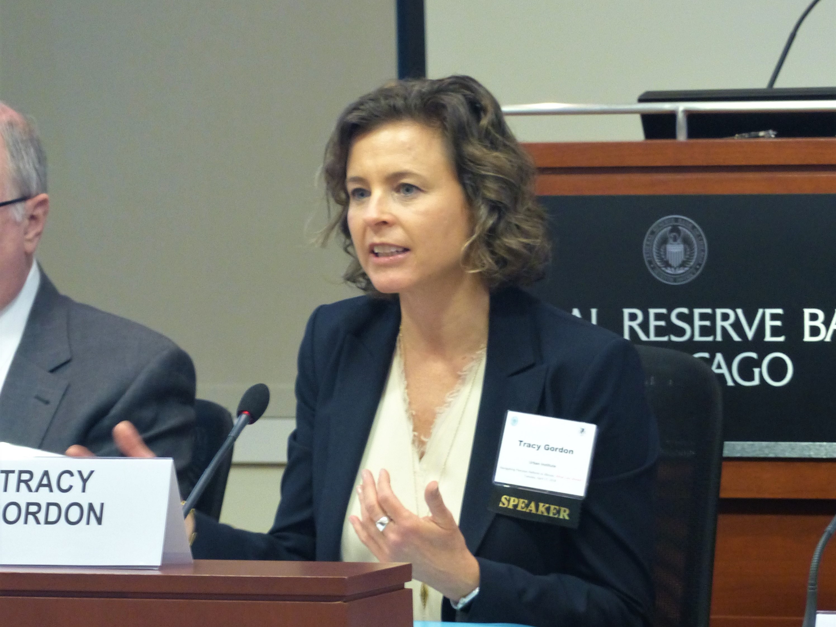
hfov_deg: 8.4
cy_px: 314
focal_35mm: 236
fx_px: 5700
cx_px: 418
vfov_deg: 6.3
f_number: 2.8
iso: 400
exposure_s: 1/40
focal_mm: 42.5
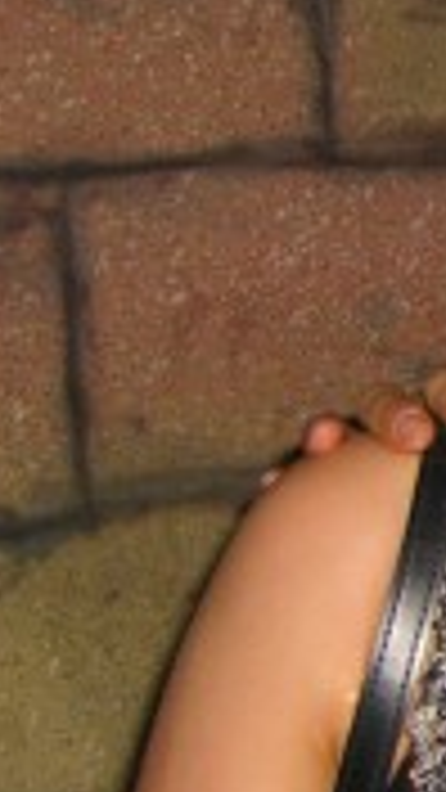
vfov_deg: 15.2
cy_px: 468
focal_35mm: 141
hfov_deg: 7.8
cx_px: 1203
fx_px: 2964
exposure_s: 1/60
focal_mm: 7.9
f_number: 2.8
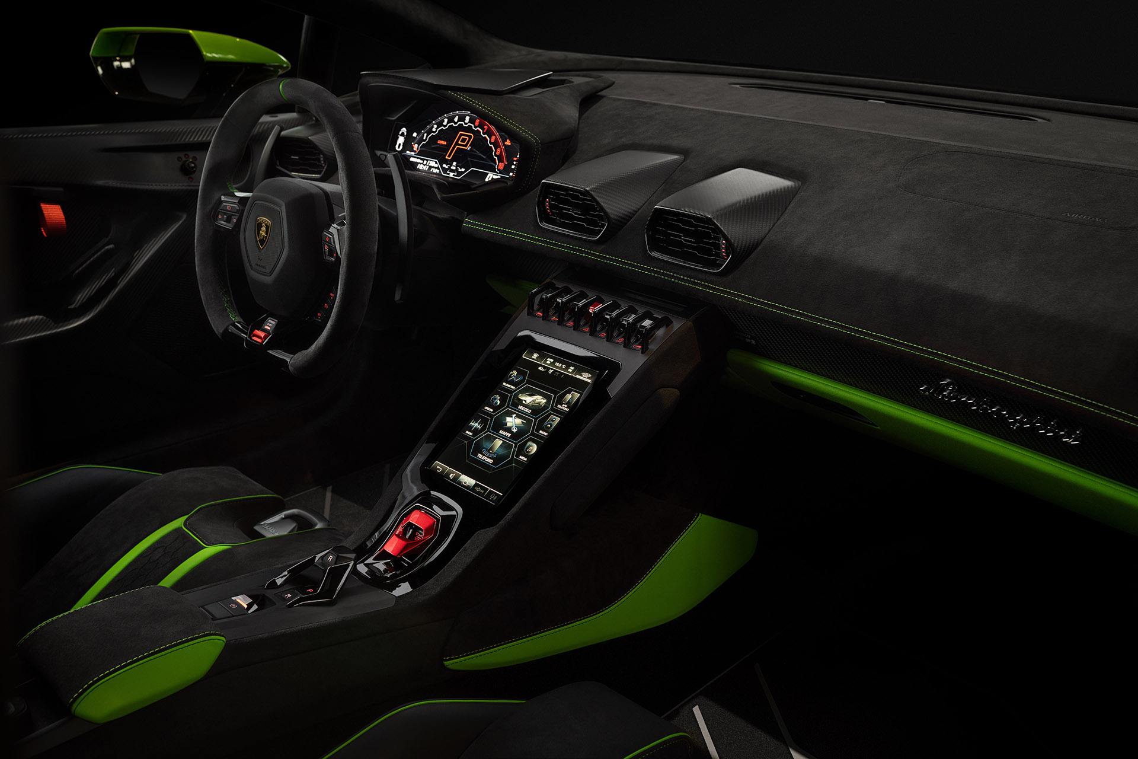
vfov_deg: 37.9
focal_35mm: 35
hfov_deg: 54.4
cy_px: 380
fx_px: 1106
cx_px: 569
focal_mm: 35
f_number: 6.3
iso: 250
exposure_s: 1/1.25
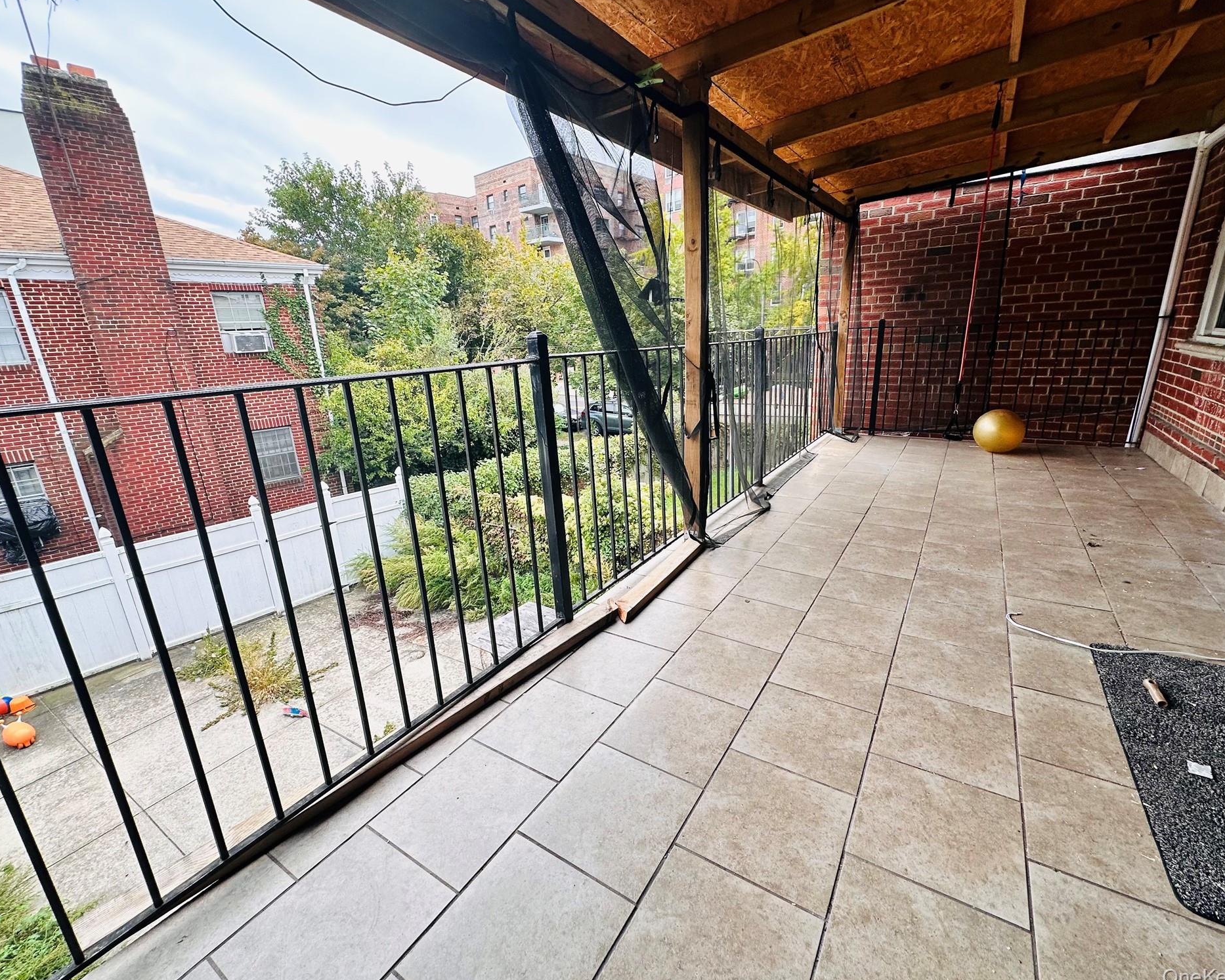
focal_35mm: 15
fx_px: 544
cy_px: 488
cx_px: 624
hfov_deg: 96.8
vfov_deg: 84.0
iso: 40
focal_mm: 2.22
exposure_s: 1/99
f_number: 2.2
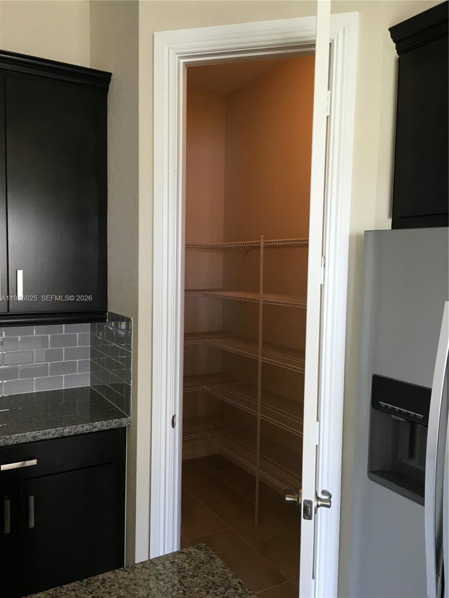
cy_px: 299
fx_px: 502
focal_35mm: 29
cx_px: 224
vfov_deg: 61.7
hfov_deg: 48.2
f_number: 2.2
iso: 100
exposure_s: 1/33
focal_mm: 4.15
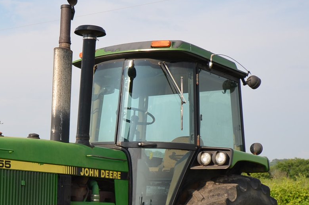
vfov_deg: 16.8
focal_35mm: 79
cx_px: 74
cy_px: 204
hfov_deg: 25.4
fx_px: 677
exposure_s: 1/200
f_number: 7.1
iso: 100
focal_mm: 24
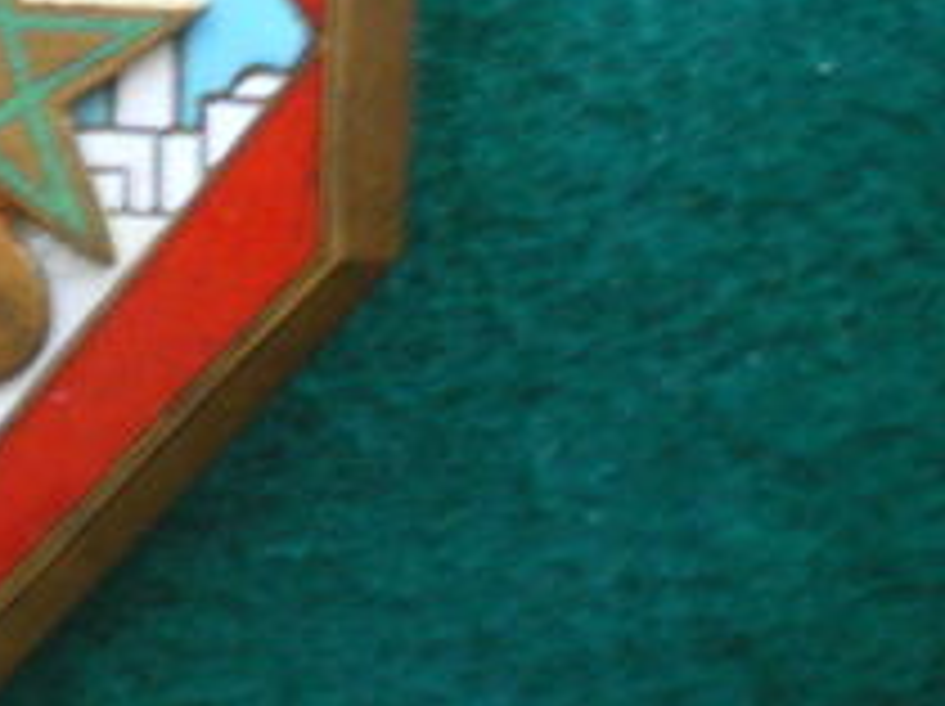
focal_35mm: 87
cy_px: -63
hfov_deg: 21.2
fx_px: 2372
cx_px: -130
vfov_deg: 16.4
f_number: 3.1
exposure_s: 1/13
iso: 400
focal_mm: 6.3
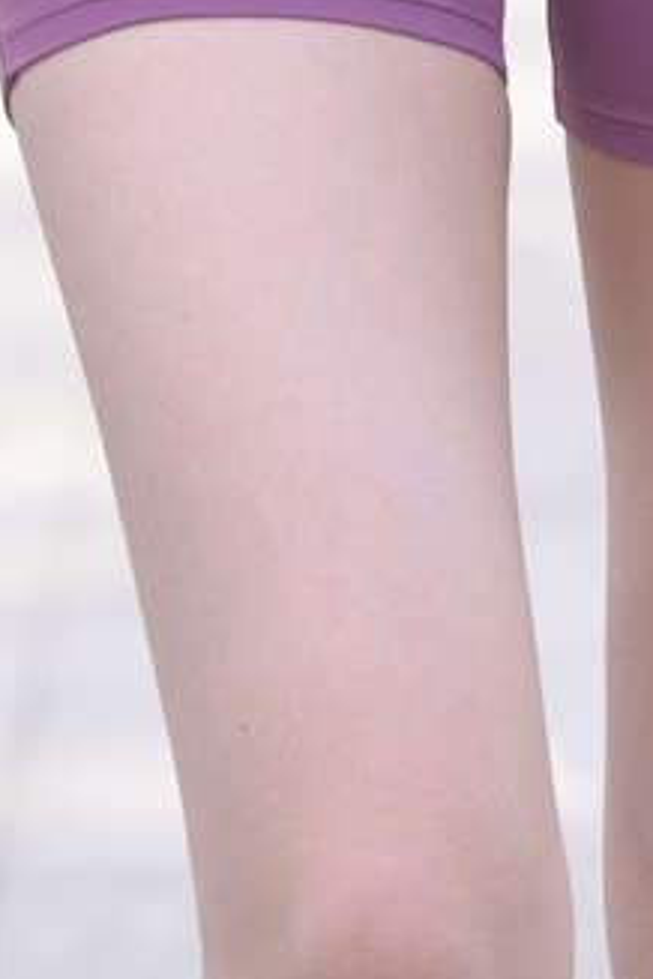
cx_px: 638
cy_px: -1431
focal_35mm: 660
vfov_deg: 3.1
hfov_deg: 2.1
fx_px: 17956
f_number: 4
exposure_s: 1/250
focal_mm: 120
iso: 200
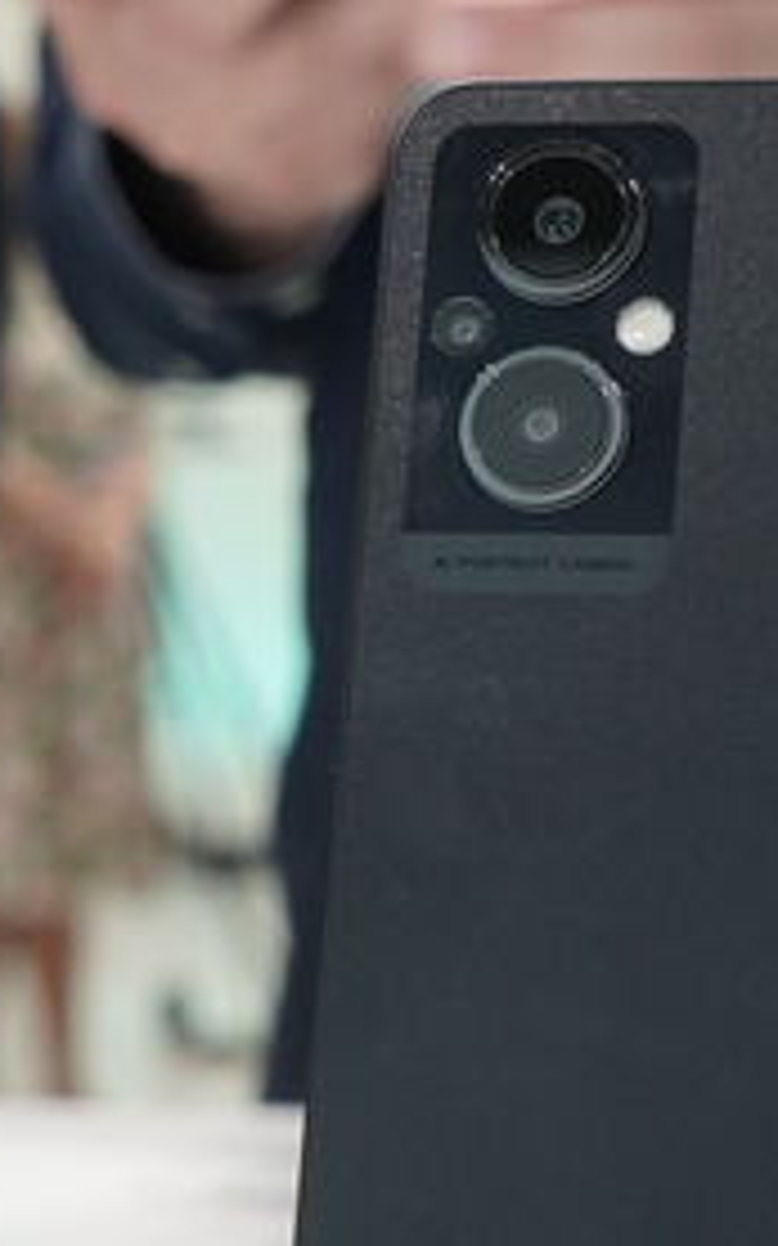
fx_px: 4752
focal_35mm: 140
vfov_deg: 14.9
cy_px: 846
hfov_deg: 9.3
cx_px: 571
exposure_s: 1/125
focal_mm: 46
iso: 800
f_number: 8
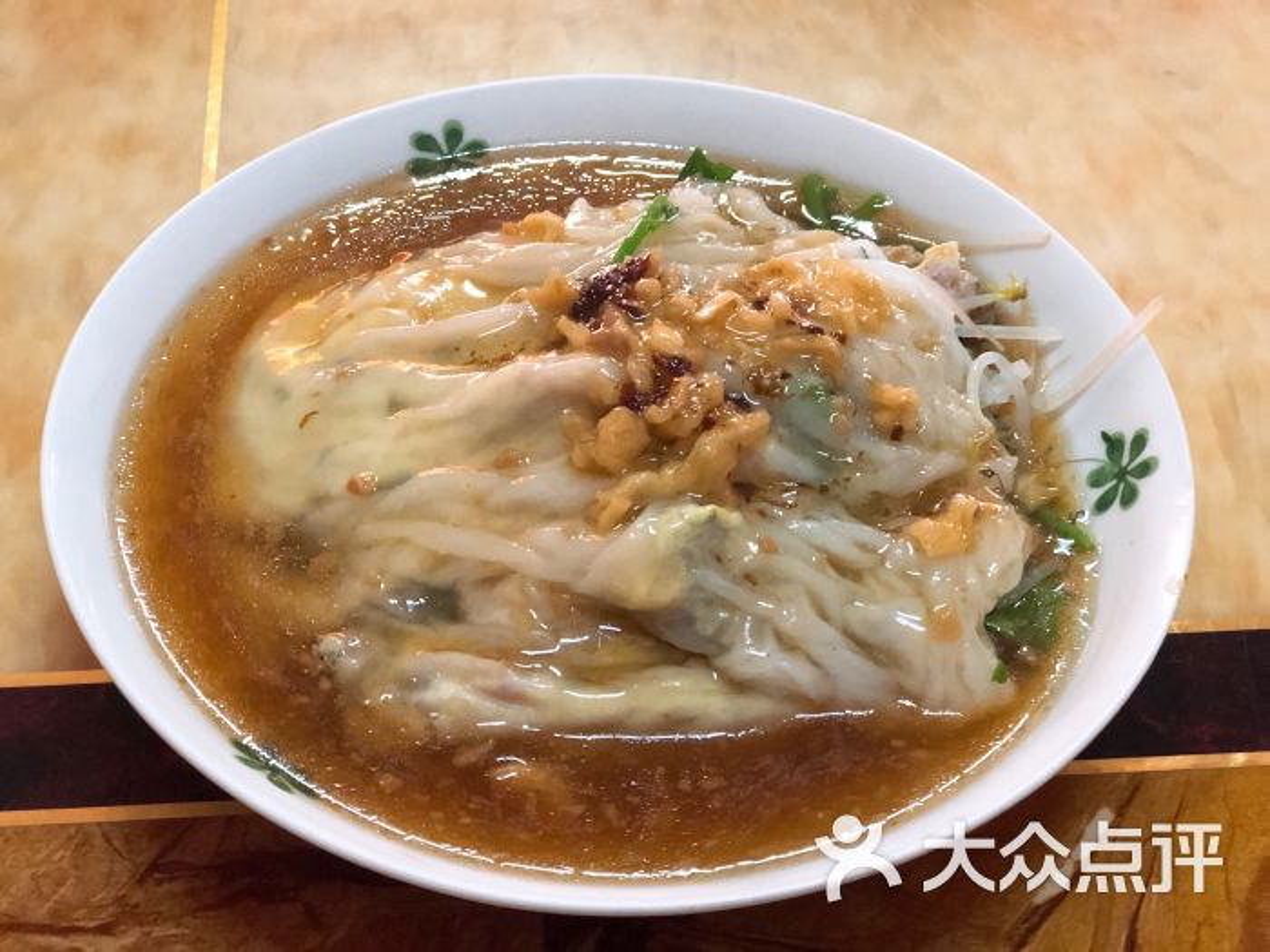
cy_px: 476
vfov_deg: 25.7
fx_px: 2091
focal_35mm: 57
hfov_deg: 33.8
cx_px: 635
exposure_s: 1/50
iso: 800
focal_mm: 6.6
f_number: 2.8
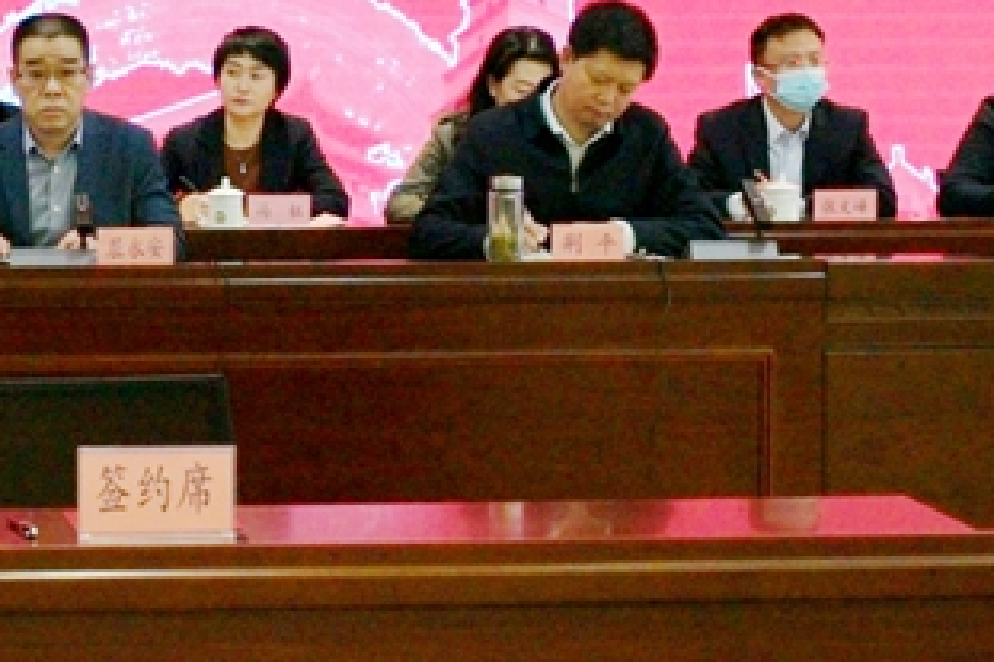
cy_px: 53
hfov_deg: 34.4
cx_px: 64
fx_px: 1490
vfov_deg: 24.3
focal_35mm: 54
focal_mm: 21
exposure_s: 1/360
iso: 1250
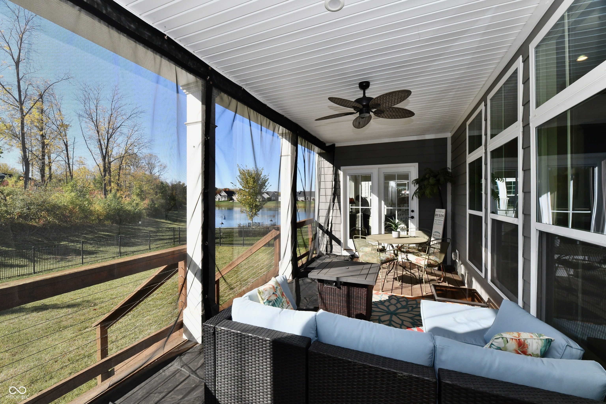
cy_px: 202
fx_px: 236
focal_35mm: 14
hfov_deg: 104.3
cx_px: 303
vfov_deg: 81.2
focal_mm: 14
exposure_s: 1/250
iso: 640
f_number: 18
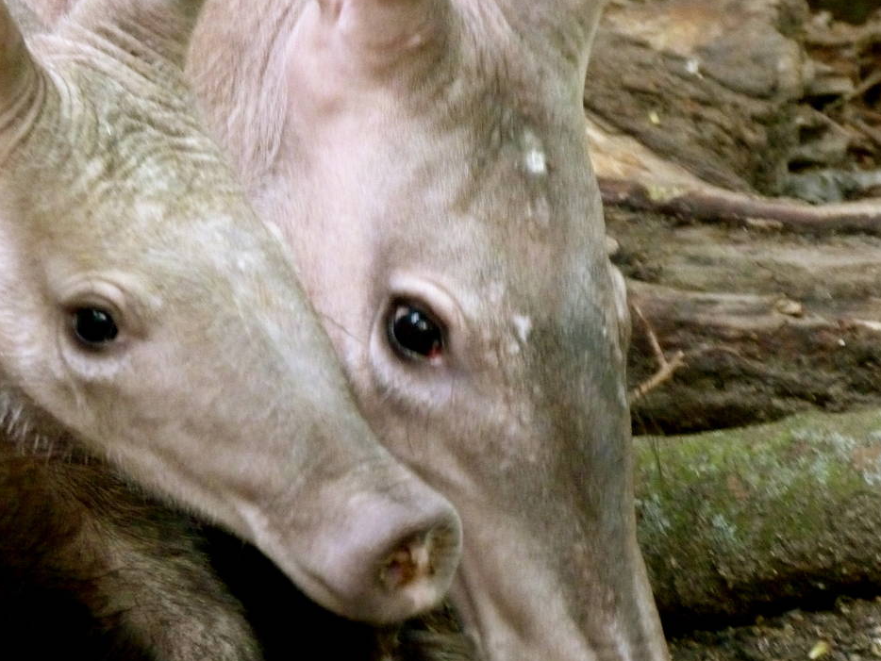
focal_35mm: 351
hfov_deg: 5.6
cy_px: 267
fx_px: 8935
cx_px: 162
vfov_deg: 4.2
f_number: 3.9
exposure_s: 1/125
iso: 800
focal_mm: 36.9
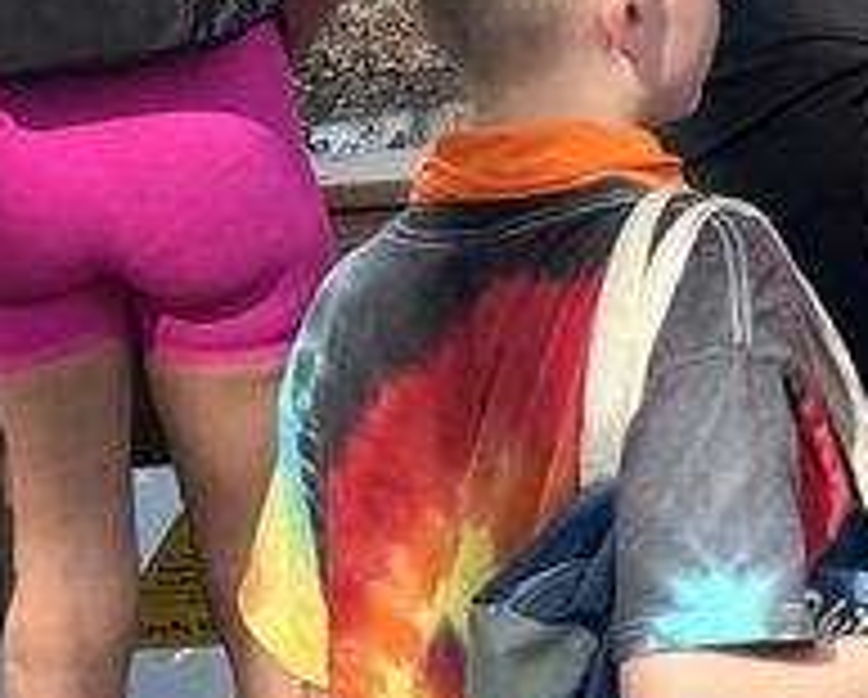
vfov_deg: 11.6
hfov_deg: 14.4
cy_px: -531
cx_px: 1327
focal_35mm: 124
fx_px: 3190
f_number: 1.78
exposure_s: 1/2331
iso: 80
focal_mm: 6.76
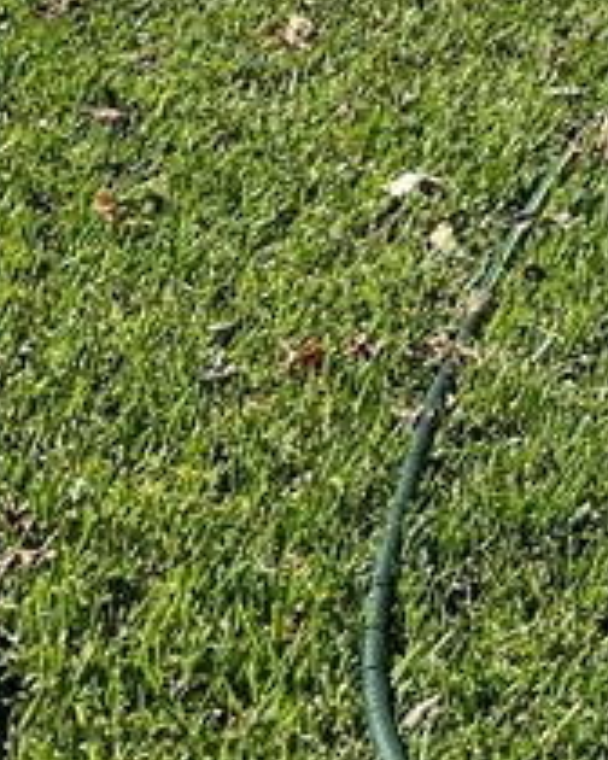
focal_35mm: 124
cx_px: 872
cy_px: -966
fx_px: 2789
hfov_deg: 12.0
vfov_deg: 12.6
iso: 50
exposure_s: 1/2632
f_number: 1.5
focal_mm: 5.7
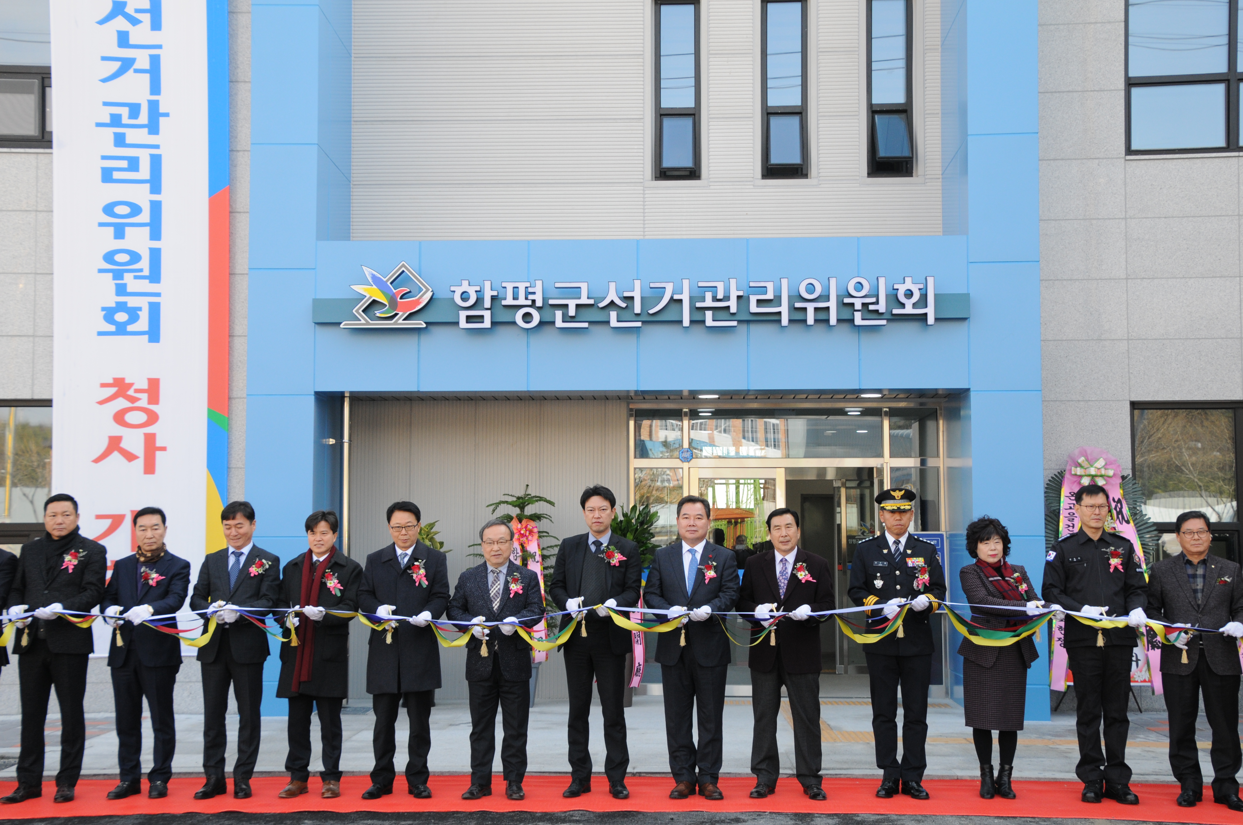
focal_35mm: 42
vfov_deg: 31.8
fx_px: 1448
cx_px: 622
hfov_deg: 46.4
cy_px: 412
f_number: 7.1
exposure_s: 1/200
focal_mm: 28
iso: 400
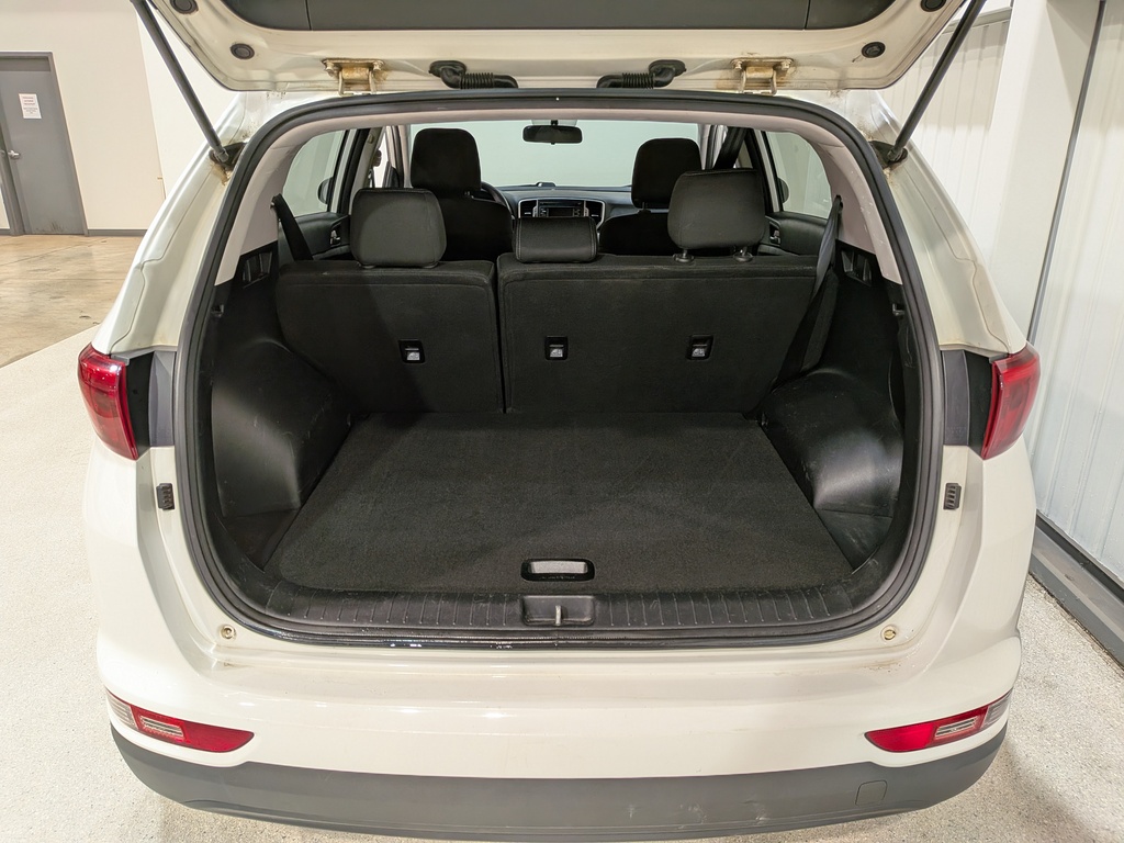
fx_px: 779
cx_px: 562
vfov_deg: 56.8
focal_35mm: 24
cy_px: 422
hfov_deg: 71.6
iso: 121
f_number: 1.7
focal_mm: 4.53
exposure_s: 1/100
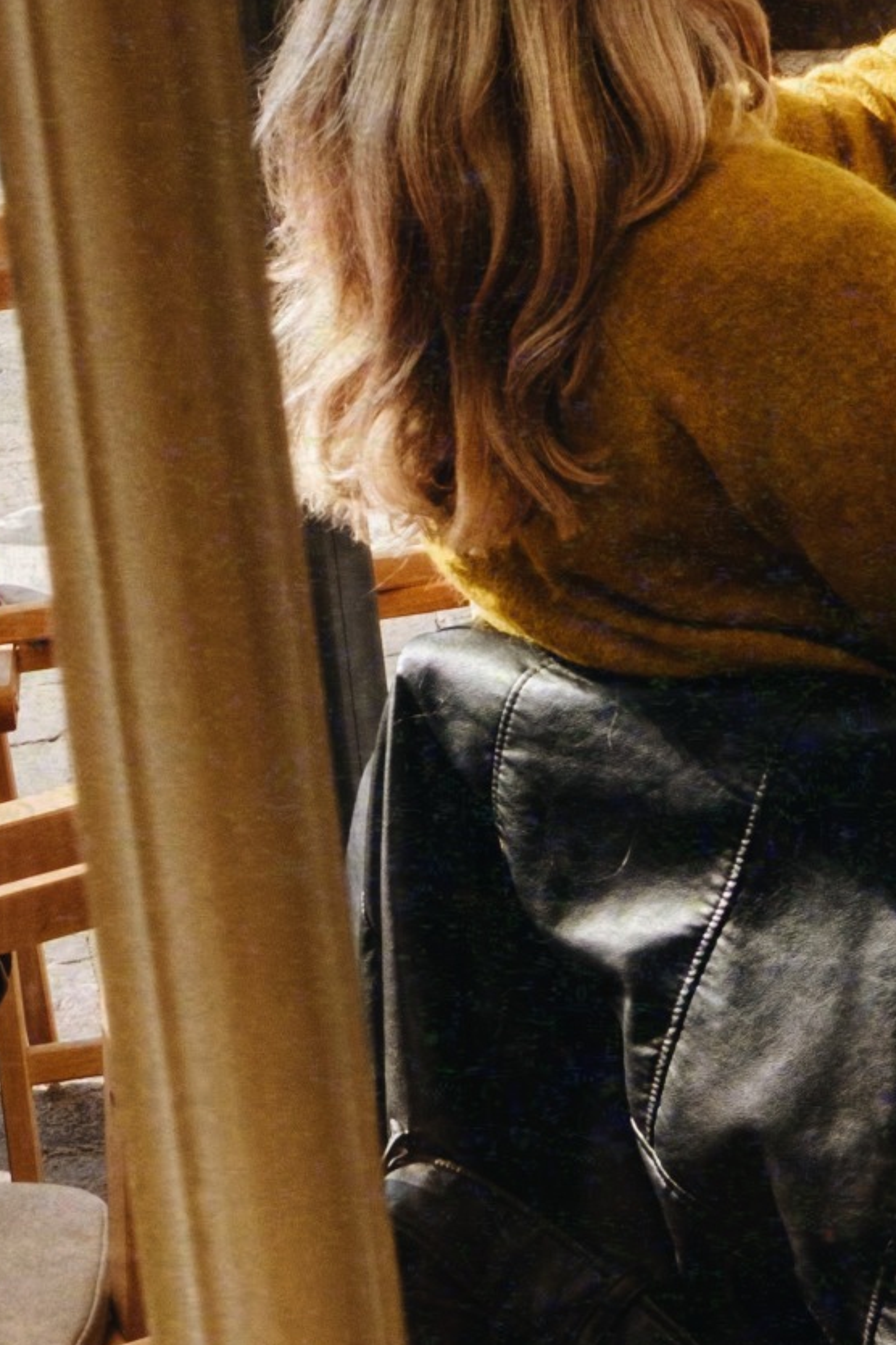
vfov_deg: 11.3
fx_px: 6533
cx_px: 1450
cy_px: -595
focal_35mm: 175
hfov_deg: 7.7
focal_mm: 25.6
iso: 160
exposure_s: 1/60
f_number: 13
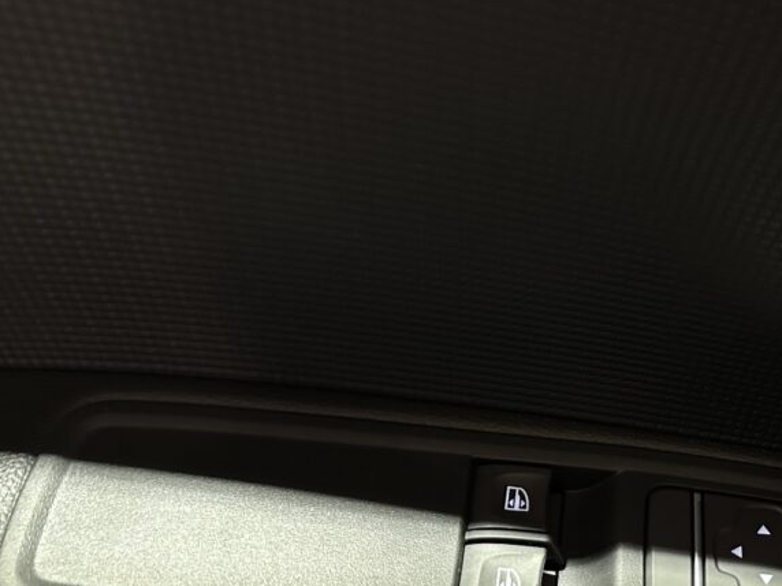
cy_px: 510
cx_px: 699
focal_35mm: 43
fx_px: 971
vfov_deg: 32.2
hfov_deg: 40.6
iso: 800
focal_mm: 6.86
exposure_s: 1/25
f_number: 1.78
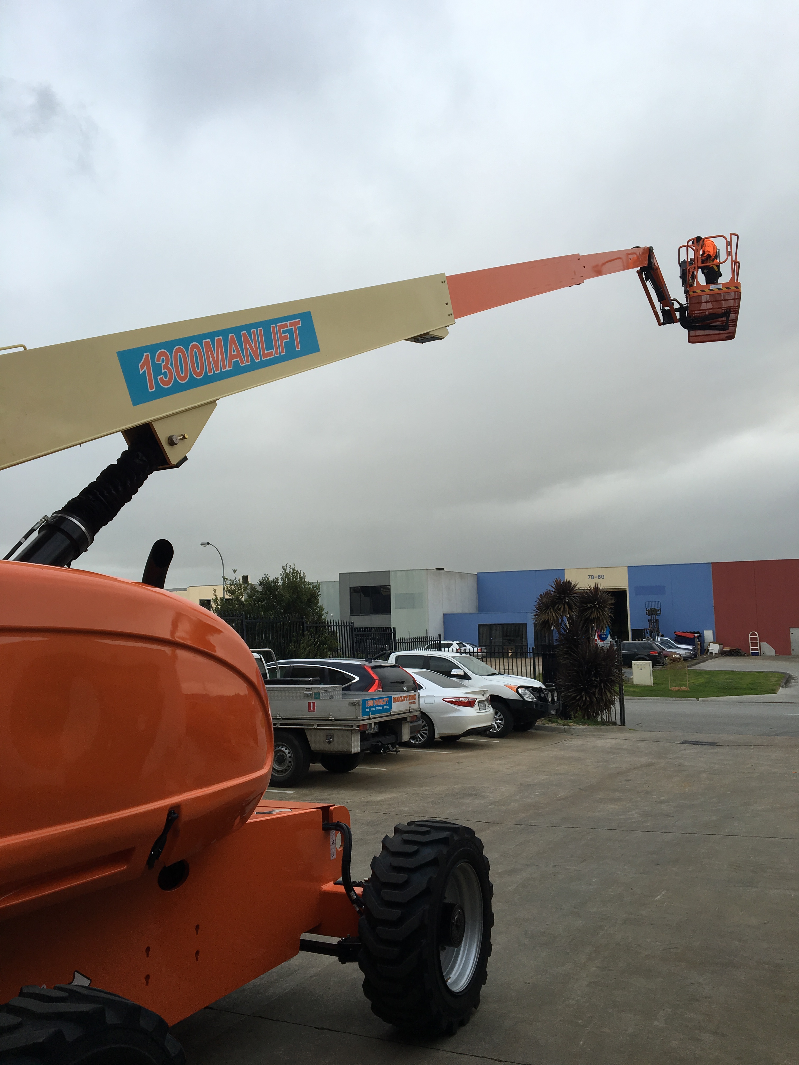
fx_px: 892
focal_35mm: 29
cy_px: 532
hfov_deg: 48.2
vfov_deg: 61.7
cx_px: 400
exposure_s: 1/229
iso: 25
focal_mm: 4.15
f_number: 2.2
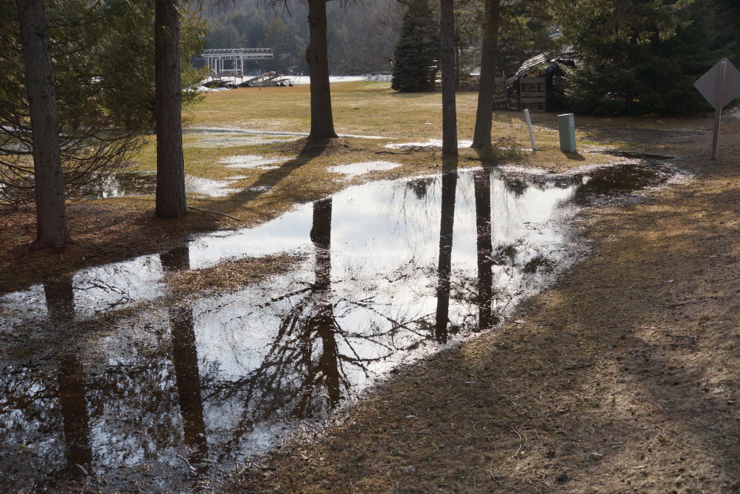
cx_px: 370
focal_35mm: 36
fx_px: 740
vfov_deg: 36.9
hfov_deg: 53.1
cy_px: 247
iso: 100
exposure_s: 1/160
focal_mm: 24
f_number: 6.3
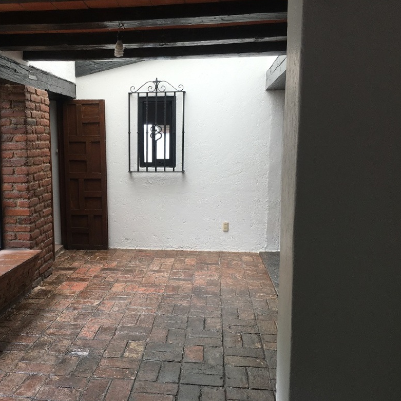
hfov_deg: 46.5
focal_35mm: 35
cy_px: 201
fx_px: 459
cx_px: 136
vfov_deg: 47.2
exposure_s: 1/120
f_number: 2.2
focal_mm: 4.15
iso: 40
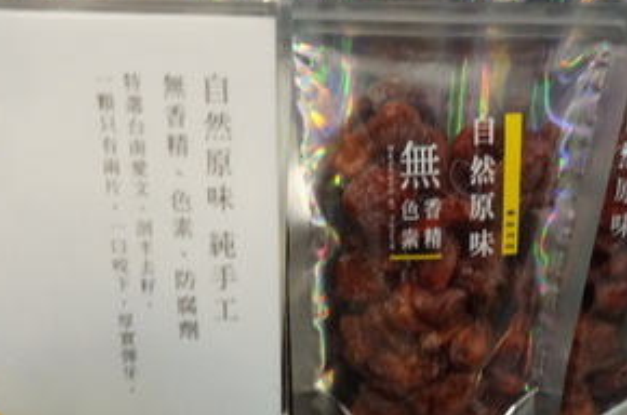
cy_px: 358
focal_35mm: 53
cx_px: 387
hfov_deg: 37.4
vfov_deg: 24.8
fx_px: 921
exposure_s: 1/80
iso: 3200
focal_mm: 16
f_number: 5
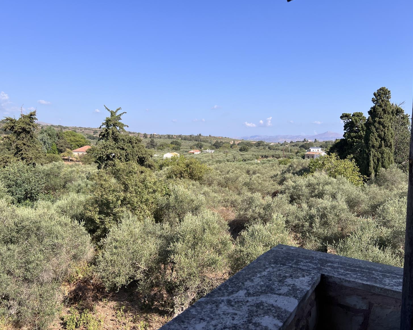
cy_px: 166
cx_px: 186
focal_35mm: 28
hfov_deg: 62.1
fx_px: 342
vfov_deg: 51.5
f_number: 1.5
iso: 50
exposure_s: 1/3460
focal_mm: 5.7
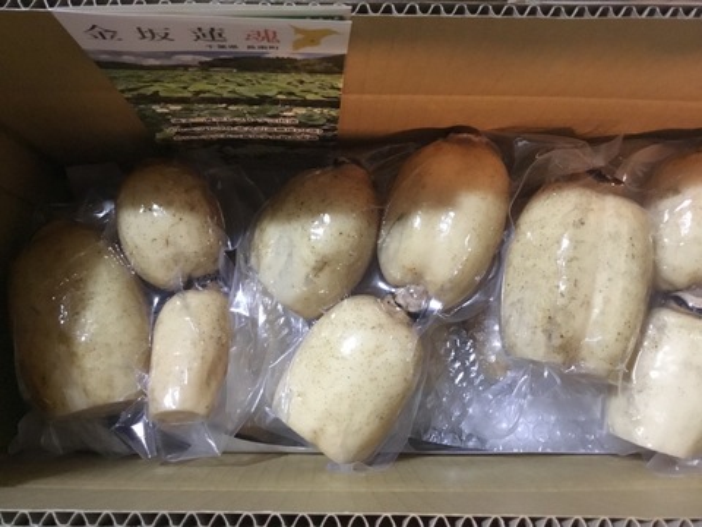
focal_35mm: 31
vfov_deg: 45.4
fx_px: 629
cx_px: 351
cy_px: 264
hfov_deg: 58.4
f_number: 2.4
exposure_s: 1/15
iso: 320
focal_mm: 3.3
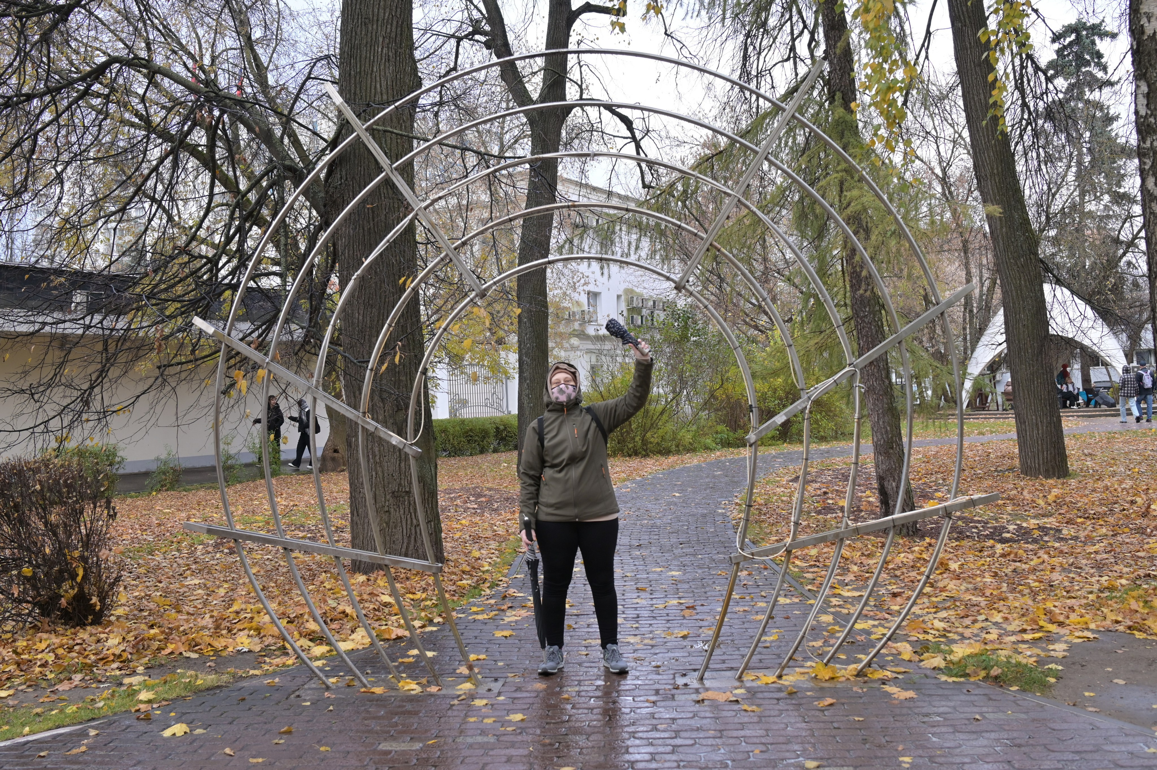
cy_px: 385
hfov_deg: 54.5
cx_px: 578
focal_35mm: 35
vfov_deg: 37.8
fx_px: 1124
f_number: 5
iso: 450
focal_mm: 35
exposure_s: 1/250
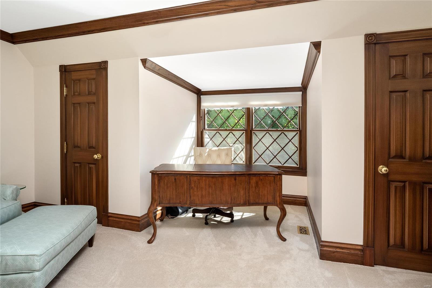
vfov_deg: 67.4
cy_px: 144
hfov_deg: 90.0
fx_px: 216
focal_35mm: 18
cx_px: 216
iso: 400
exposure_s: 1/8
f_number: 8
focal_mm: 9
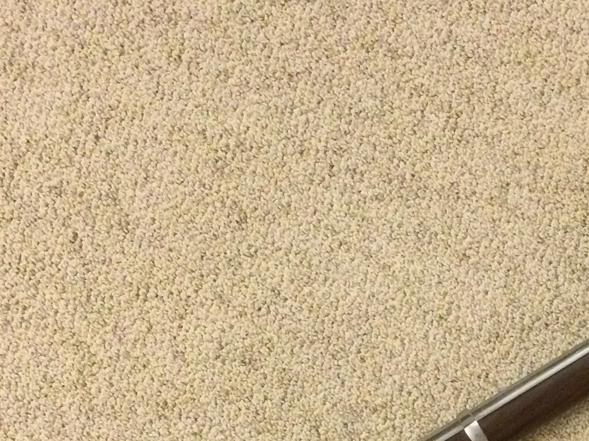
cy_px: 462
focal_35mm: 88
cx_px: 505
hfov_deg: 21.9
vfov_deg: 16.4
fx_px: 1497
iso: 200
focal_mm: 3.3
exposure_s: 1/24
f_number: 2.4
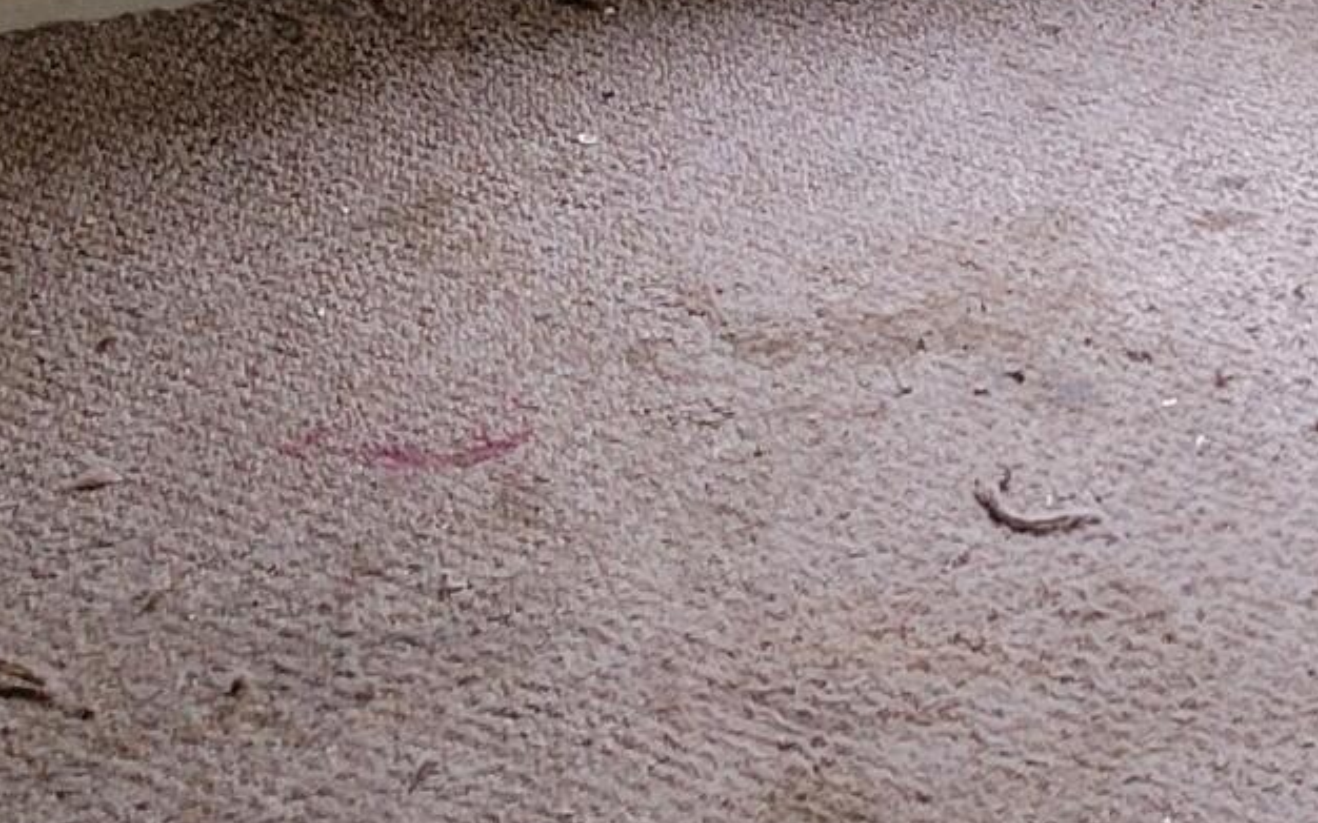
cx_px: 1489
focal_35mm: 132
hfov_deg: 15.4
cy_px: -928
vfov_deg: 9.2
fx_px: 4741
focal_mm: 5.4
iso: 160
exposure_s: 1/120
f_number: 1.8
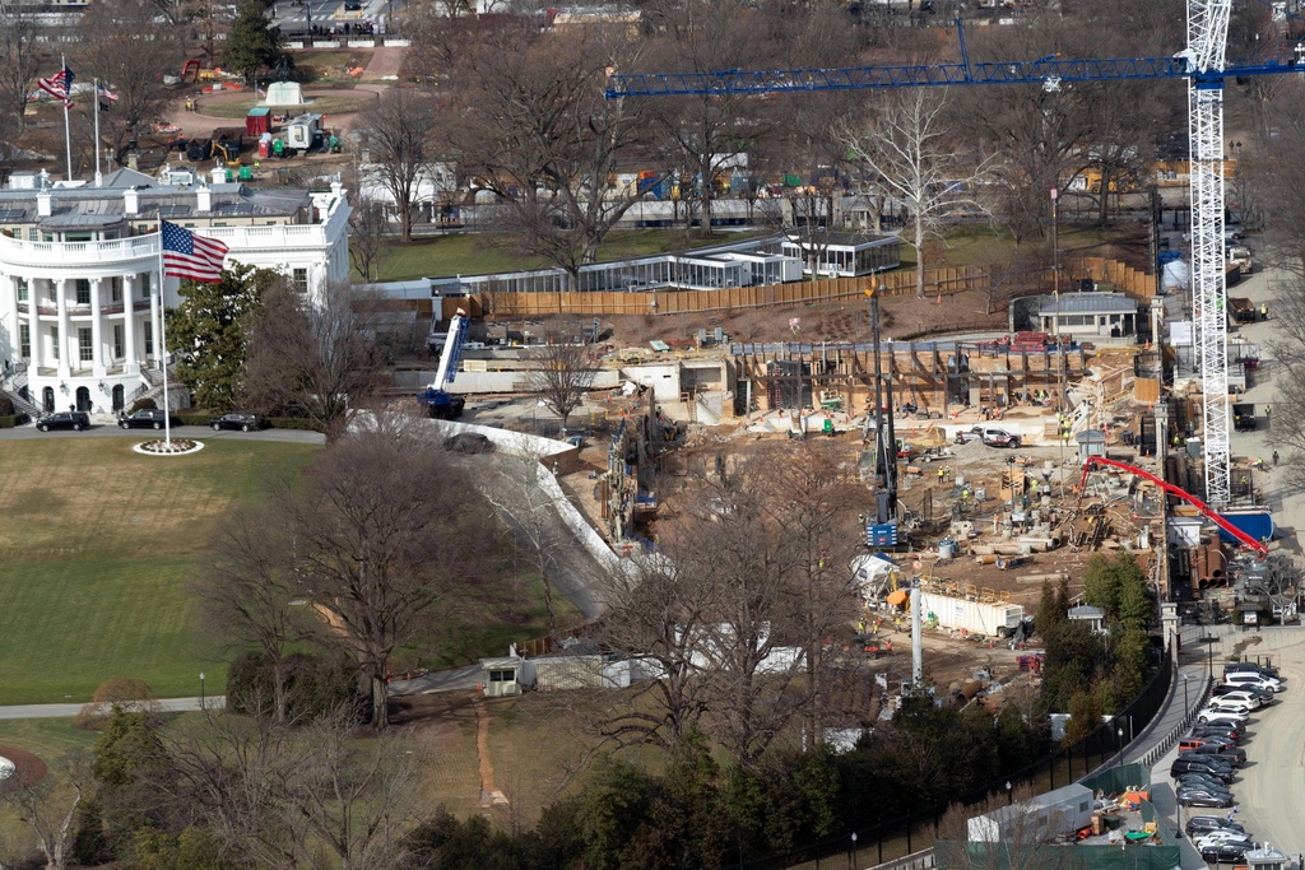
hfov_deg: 9.0
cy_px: 435
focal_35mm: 229
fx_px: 8302
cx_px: 652
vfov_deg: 6.0
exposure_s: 1/400
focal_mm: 229
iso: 100
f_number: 7.1
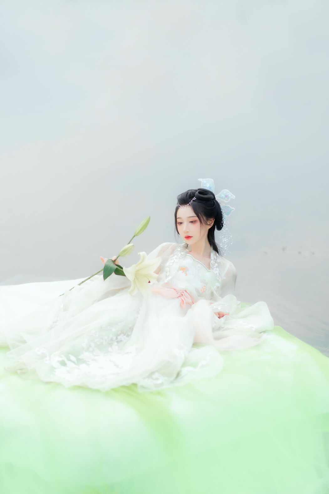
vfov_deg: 23.9
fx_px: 1165
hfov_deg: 16.1
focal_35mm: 85
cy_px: 247
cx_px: 164
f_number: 1.4
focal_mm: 85
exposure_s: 1/1000
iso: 160
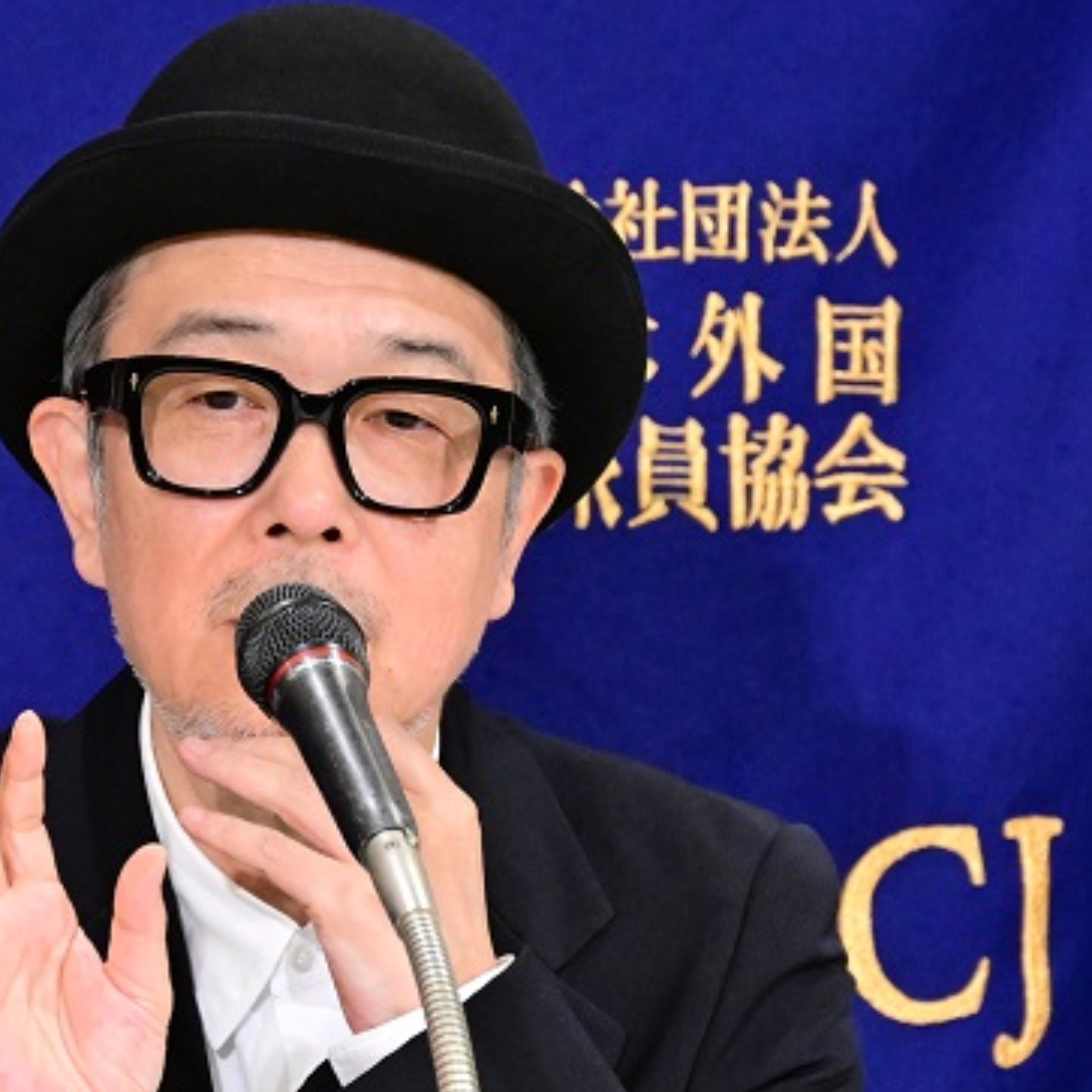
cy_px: 728
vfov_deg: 5.4
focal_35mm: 325
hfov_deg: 5.4
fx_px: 11599
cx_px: 314
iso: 5000
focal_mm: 115
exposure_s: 1/200
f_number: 6.3
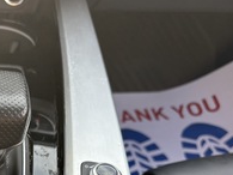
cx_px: 5
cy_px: 177
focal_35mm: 56
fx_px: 377
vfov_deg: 24.8
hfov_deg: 31.9
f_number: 1.6
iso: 64
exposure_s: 1/238
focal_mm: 5.96
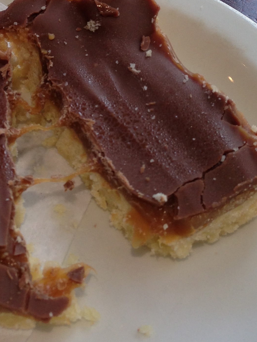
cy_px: -8
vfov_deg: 24.1
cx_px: 62
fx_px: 762
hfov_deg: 19.0
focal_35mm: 77
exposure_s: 1/120
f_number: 2.4
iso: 50
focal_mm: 4.13
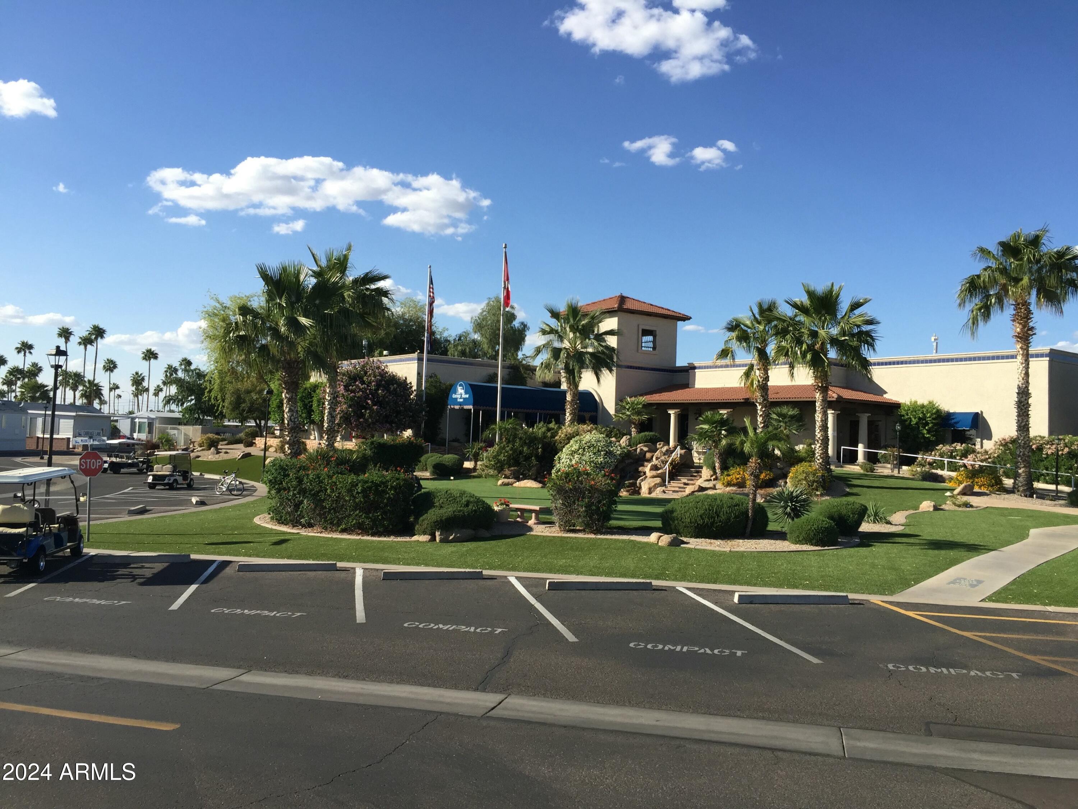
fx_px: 903
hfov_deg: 61.7
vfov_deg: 48.2
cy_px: 404
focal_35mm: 29
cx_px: 539
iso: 32
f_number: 2.2
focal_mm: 4.15
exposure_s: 1/1412
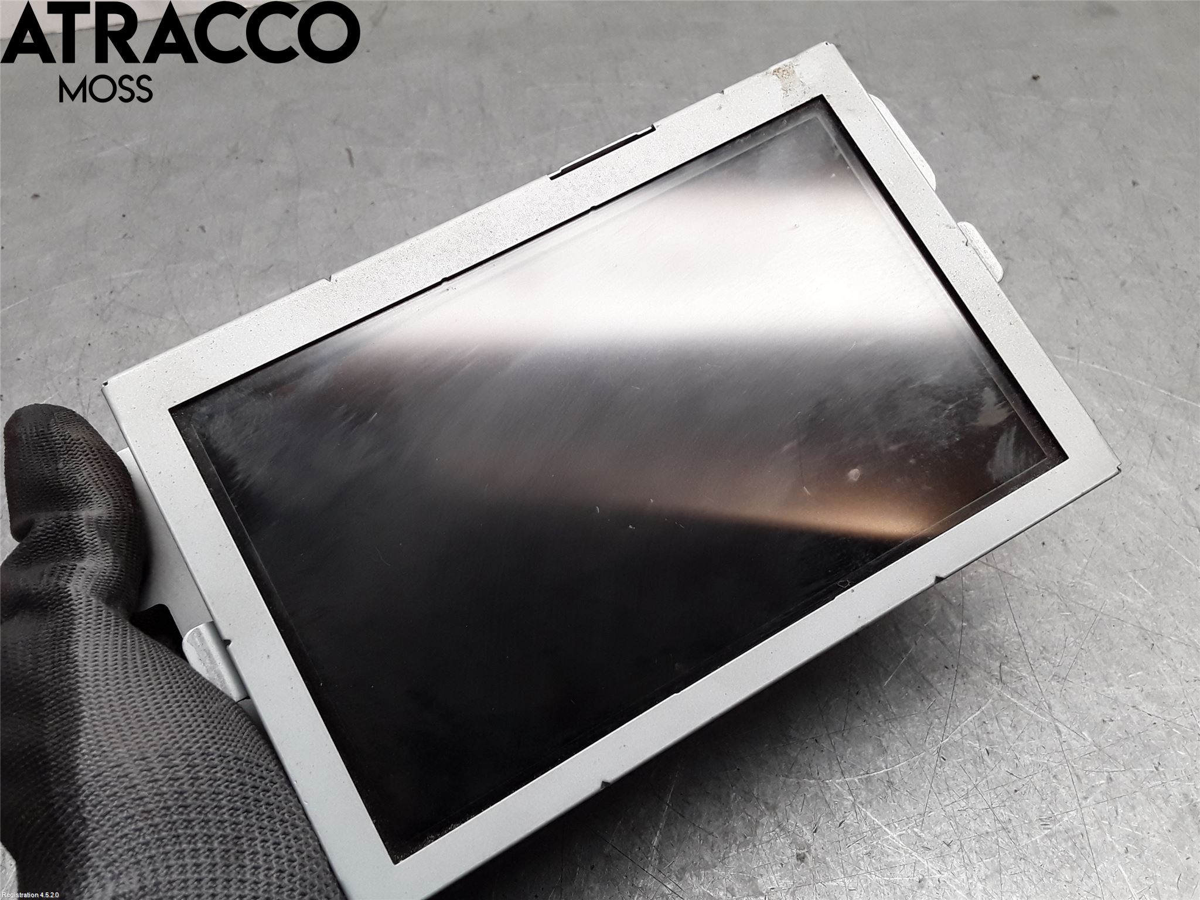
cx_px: 600
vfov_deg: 49.7
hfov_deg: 63.4
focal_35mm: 28
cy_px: 450
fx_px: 971
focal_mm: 2.91
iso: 64
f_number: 1.9
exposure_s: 1/100
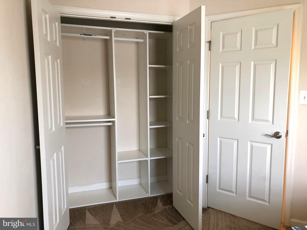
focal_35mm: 28
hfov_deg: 63.4
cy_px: 115
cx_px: 154
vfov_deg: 49.7
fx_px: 248
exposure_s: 1/17
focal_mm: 3.99
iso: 40
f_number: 1.8
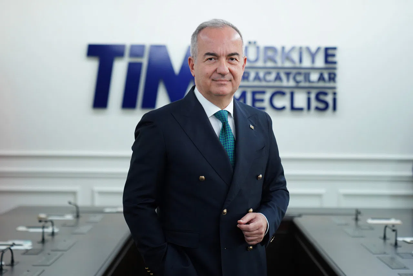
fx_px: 1205
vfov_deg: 13.0
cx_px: 206
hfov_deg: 19.5
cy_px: 138
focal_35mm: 105
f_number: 2.8
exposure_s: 1/50
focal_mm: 70
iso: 800
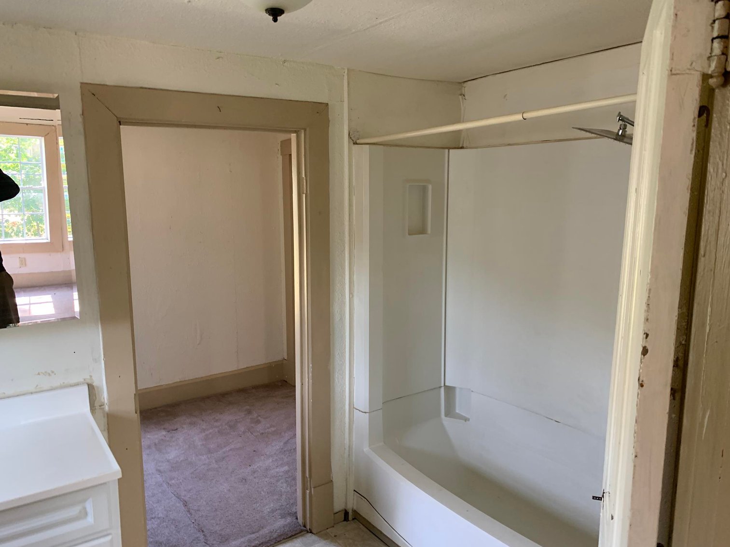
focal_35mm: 26
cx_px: 365
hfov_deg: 67.3
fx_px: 548
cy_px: 274
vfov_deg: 53.1
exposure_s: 1/60
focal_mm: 4.25
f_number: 1.8
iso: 125
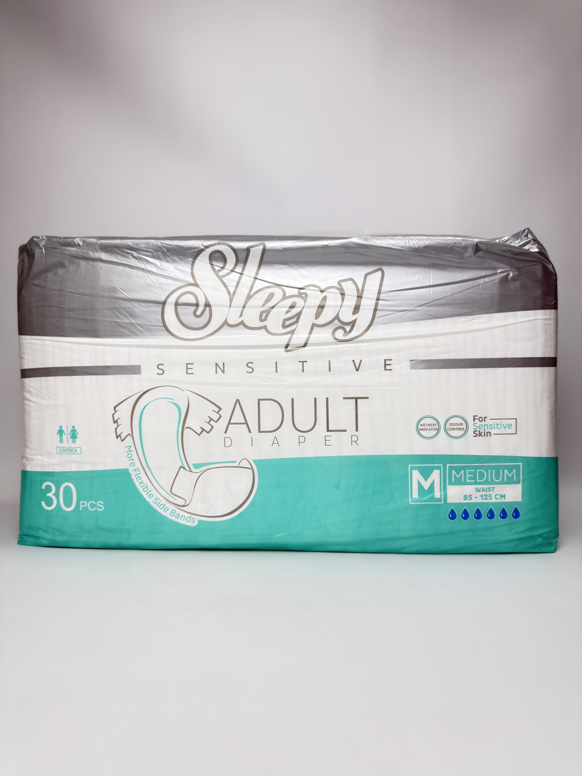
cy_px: 388
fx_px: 538
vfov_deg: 71.6
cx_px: 291
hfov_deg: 56.8
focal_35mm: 24
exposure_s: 1/256
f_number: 1.78
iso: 80
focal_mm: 6.76
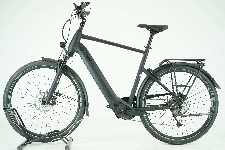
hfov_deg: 36.9
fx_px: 337
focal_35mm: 54
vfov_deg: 25.1
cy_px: 75
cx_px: 112
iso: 2500
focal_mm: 54
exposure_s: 1/200
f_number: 5.6
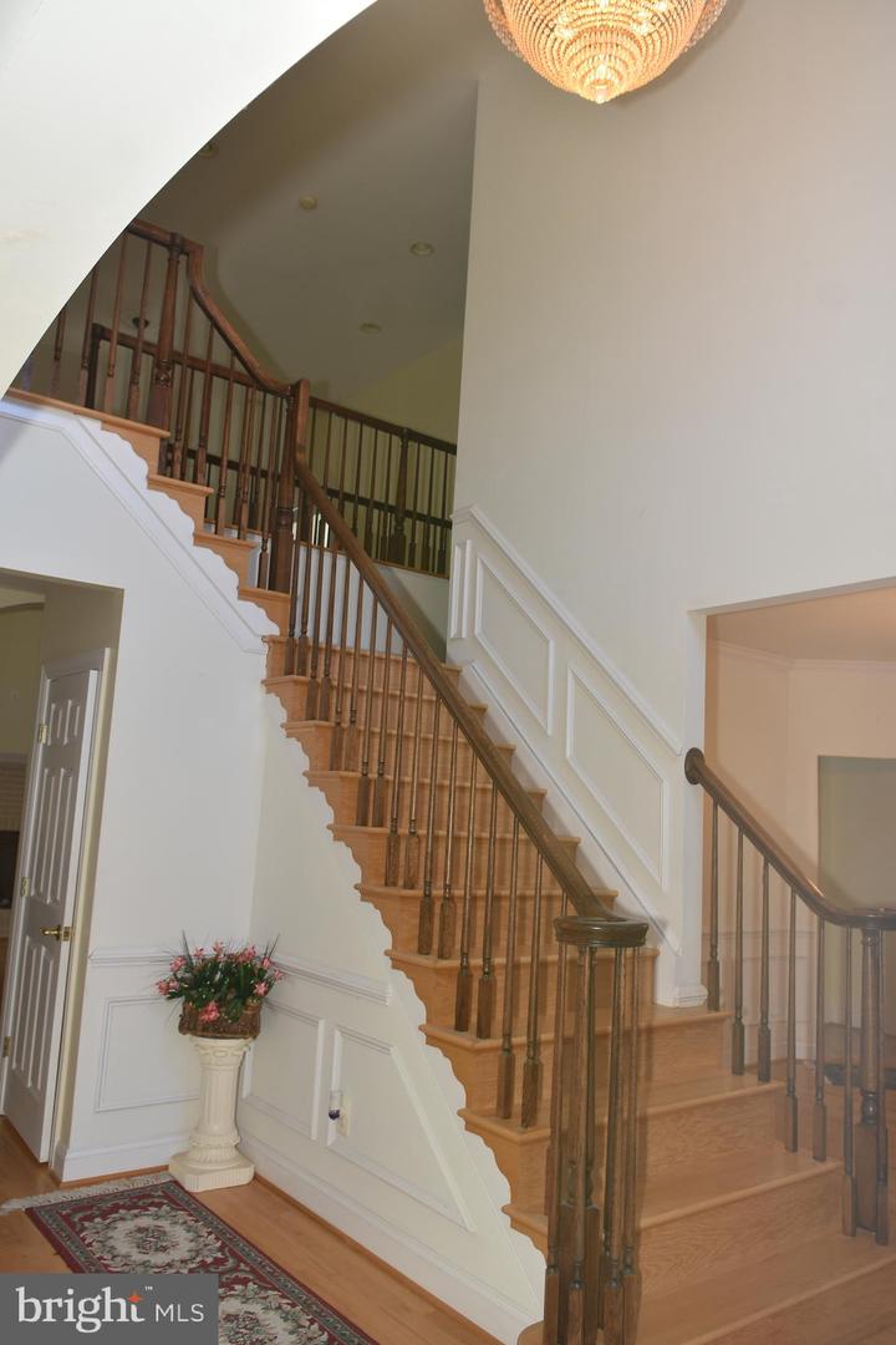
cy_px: 672
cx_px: 448
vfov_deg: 70.4
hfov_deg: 50.4
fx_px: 952
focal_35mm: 26
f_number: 5
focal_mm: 17
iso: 200
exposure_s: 1/60
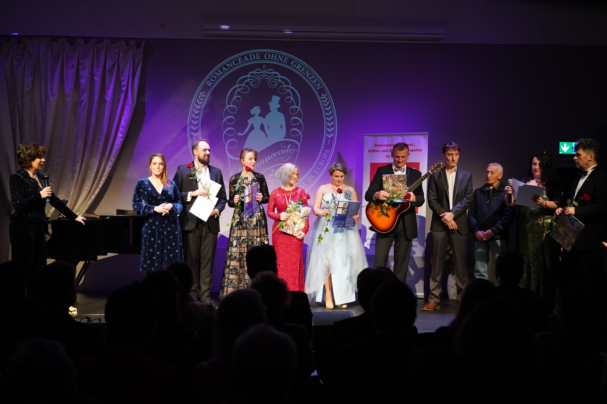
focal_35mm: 41
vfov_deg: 32.6
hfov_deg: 47.4
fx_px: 691
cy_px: 202
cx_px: 304
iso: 2500
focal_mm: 41
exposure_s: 1/125
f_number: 4.5
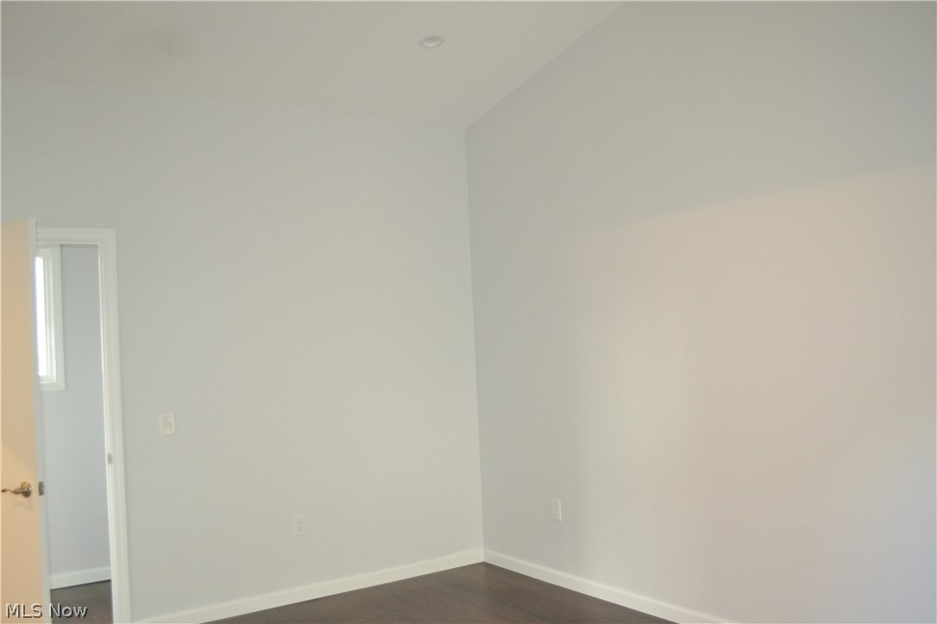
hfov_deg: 57.2
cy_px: 312
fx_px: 859
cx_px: 468
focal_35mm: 33
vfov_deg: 40.0
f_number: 4.5
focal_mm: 22
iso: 2000
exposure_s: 1/60
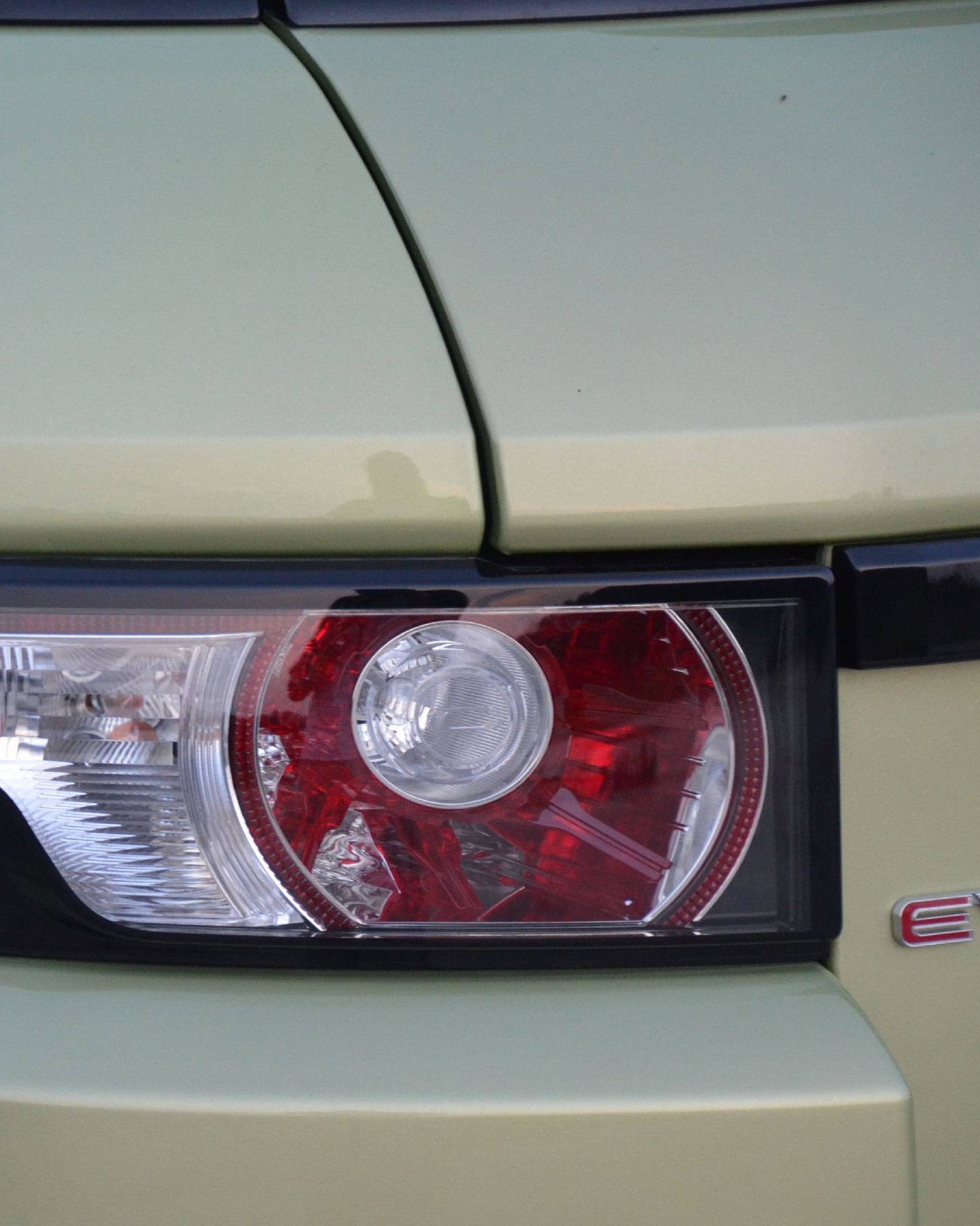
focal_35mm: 255
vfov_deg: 7.6
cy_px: 613
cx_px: 184
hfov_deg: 6.1
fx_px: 9247
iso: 1600
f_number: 5.3
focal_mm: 120
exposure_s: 1/200
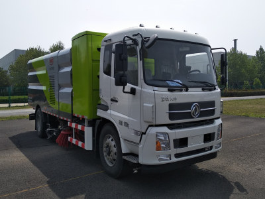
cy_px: 100
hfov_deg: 67.3
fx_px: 199
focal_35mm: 26
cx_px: 132
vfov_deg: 53.1
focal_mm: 3.81
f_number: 2.2
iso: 100
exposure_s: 1/1513
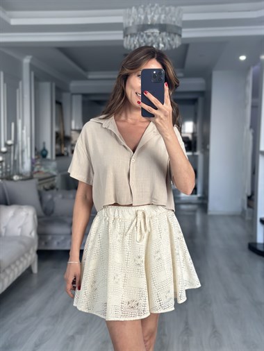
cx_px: 132
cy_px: 176
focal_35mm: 48
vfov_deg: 39.6
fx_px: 488
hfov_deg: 30.3
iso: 200
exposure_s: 1/60
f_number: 1.78
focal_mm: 6.86
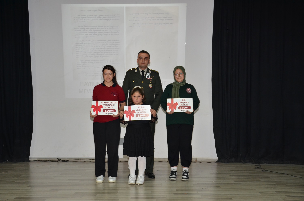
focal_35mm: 48
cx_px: 152
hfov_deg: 41.2
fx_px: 404
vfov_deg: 27.9
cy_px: 100
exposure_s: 1/60
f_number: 4
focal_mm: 32
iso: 800
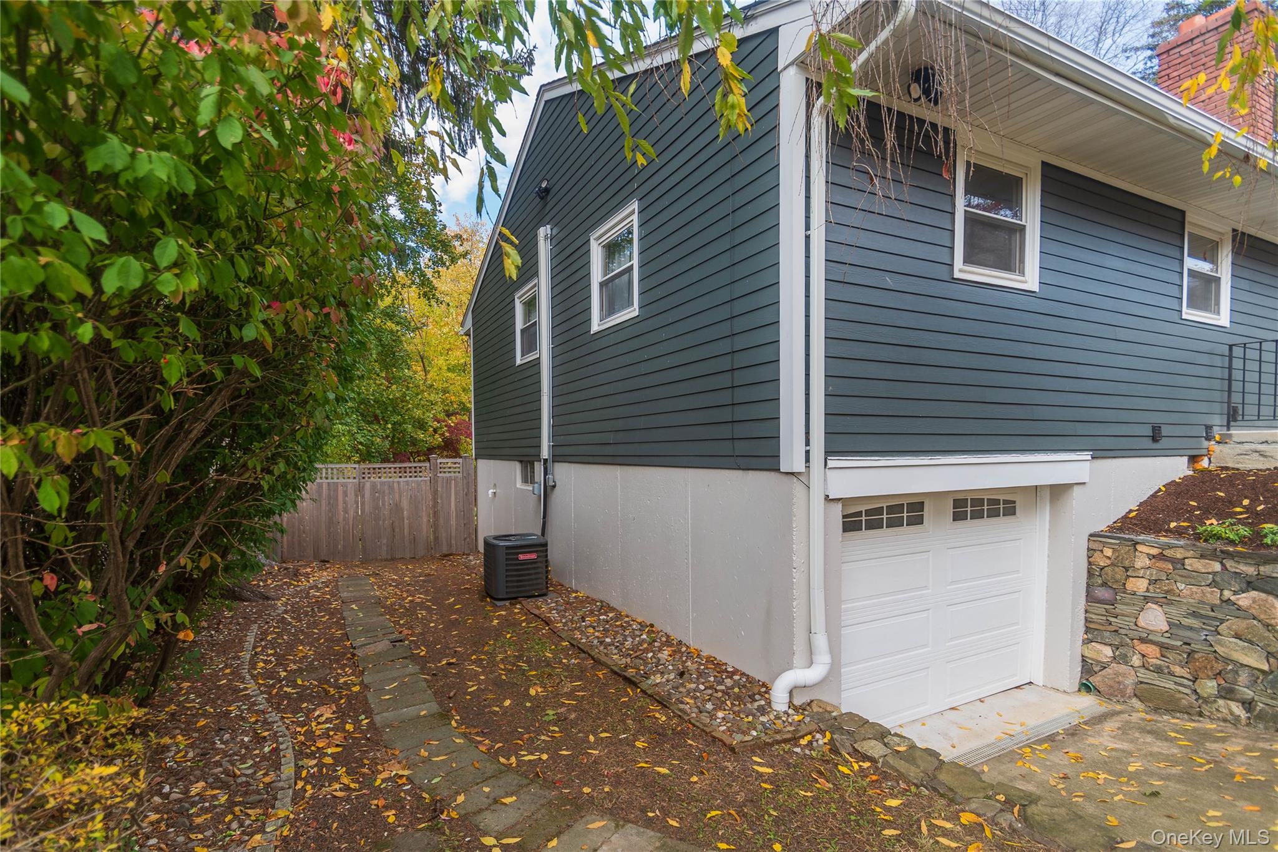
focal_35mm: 15
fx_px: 532
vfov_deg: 77.3
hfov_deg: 100.4
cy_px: 426
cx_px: 639
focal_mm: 10
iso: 100
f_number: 4.5
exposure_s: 1/125
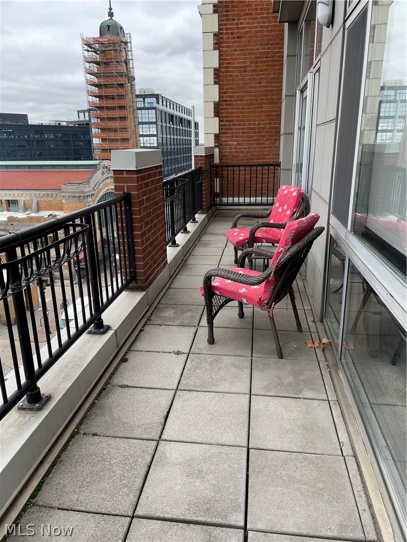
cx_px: 204
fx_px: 408
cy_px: 271
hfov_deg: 53.1
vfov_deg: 67.3
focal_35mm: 26
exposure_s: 1/121
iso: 50
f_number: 1.6
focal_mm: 4.2
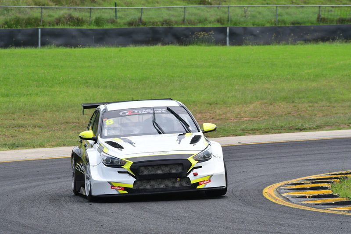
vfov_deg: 3.7
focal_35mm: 375
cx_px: 176
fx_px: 3657
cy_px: 117
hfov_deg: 5.5
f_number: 11
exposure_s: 1/640
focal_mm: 250
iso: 640
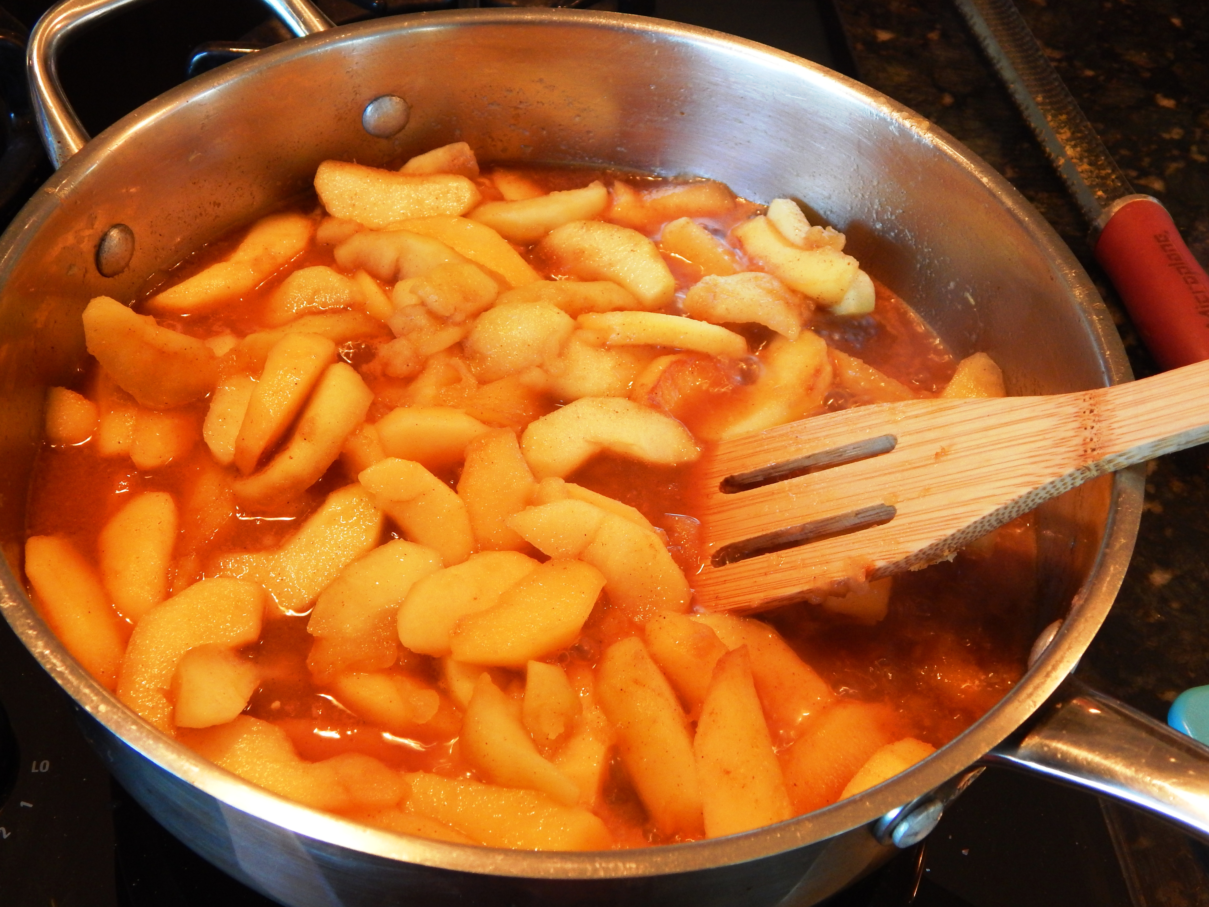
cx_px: 604
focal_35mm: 43
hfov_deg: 43.9
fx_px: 1502
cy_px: 454
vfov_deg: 33.6
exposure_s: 1/30
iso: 360
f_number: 3.6
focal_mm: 7.7
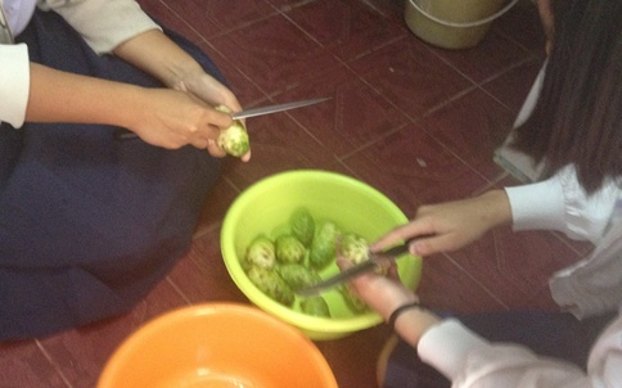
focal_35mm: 46
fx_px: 779
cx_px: 303
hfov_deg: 43.5
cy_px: 238
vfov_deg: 27.9
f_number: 2.4
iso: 400
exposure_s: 1/17
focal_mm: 4.28
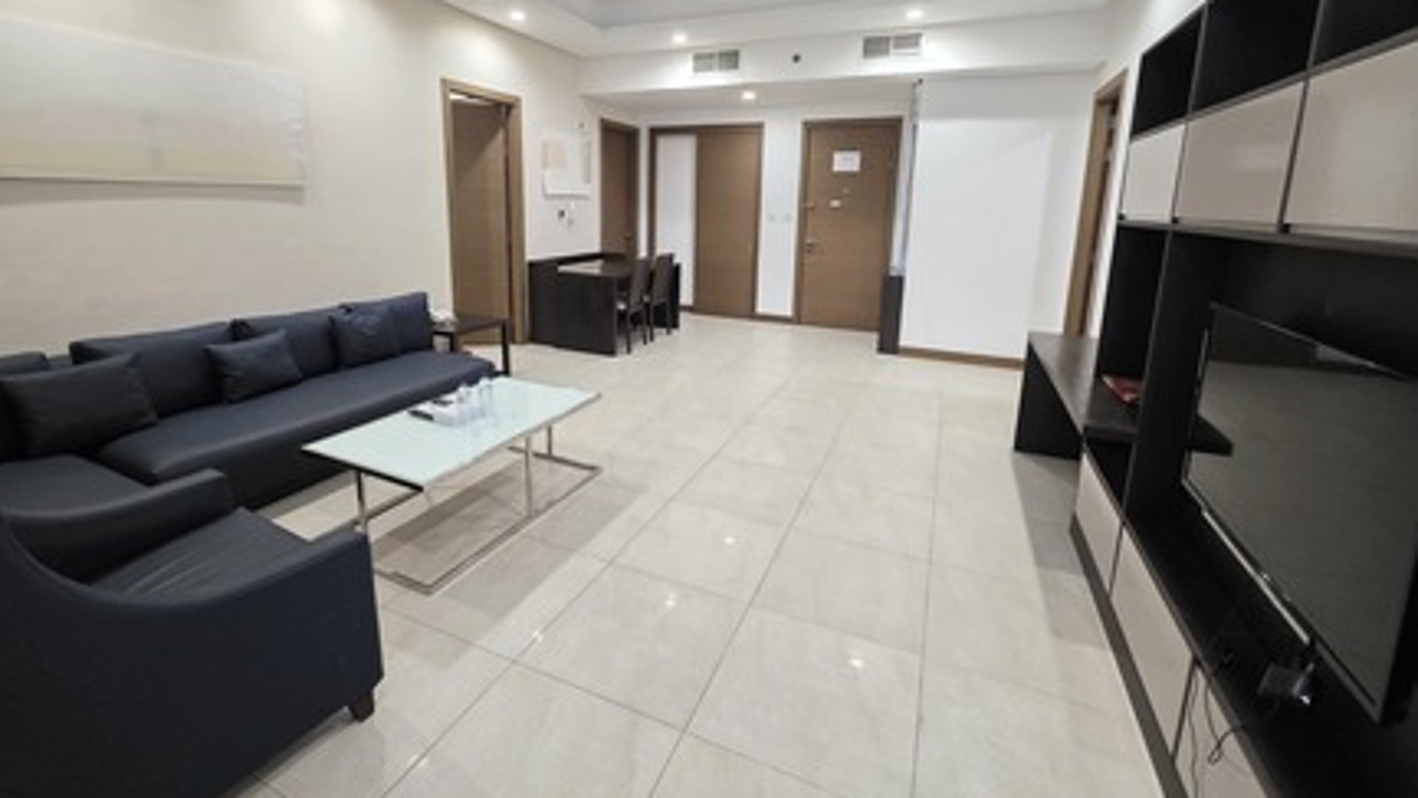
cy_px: 323
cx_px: 684
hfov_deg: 103.0
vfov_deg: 69.9
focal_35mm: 15
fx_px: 564
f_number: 1.9
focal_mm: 2.2
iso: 800
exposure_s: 1/50
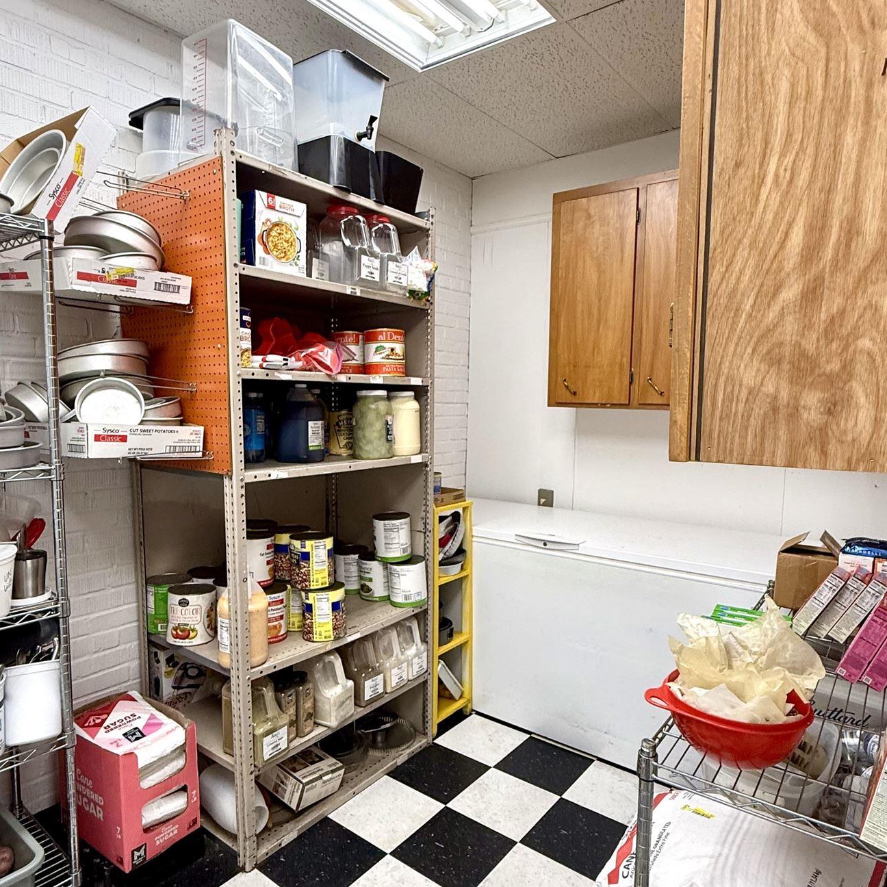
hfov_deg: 69.6
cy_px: 462
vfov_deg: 69.6
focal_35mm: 22
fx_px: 638
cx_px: 445
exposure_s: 1/120
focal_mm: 2.22
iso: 160
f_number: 2.2
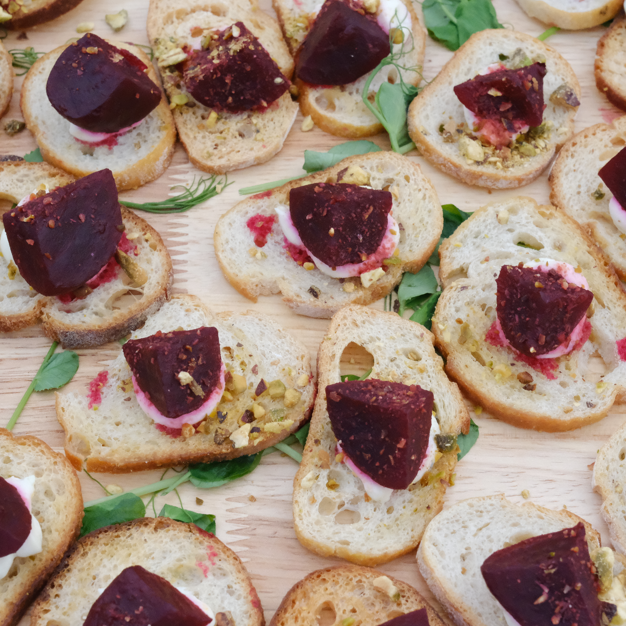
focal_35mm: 85
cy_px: 312
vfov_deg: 20.4
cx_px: 332
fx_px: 1739
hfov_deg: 20.4
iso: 12800
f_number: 9
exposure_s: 1/4000
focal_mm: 44.1
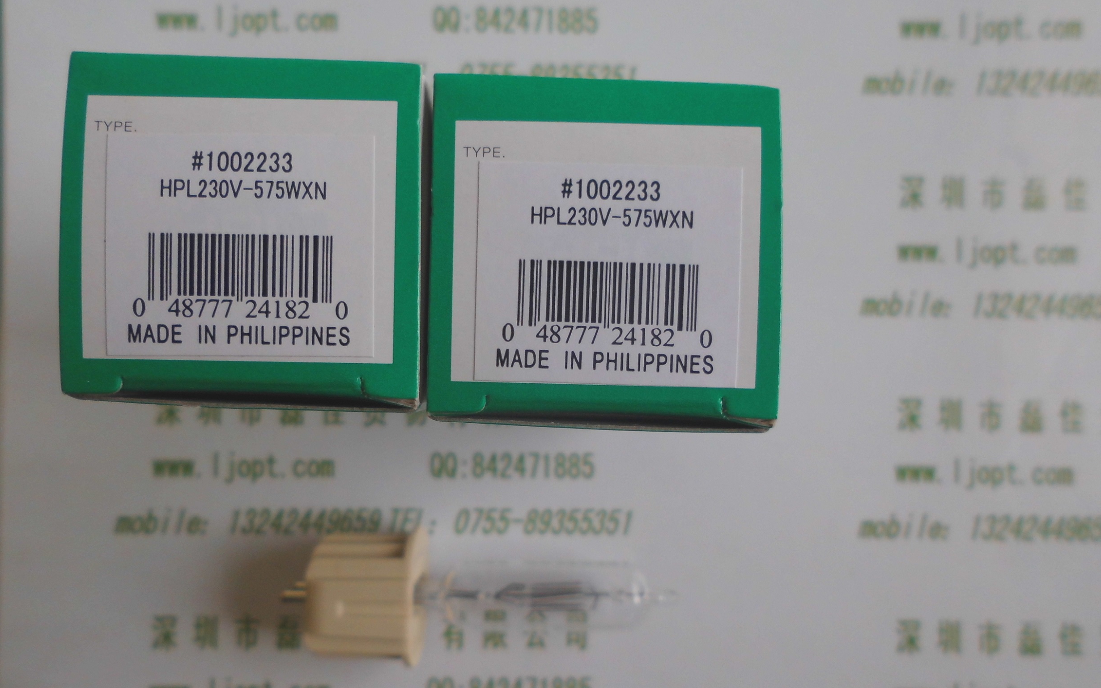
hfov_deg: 66.5
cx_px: 554
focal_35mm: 28
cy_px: 374
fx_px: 840
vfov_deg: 44.5
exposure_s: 1/267
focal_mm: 4.6
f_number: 3.2
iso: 100
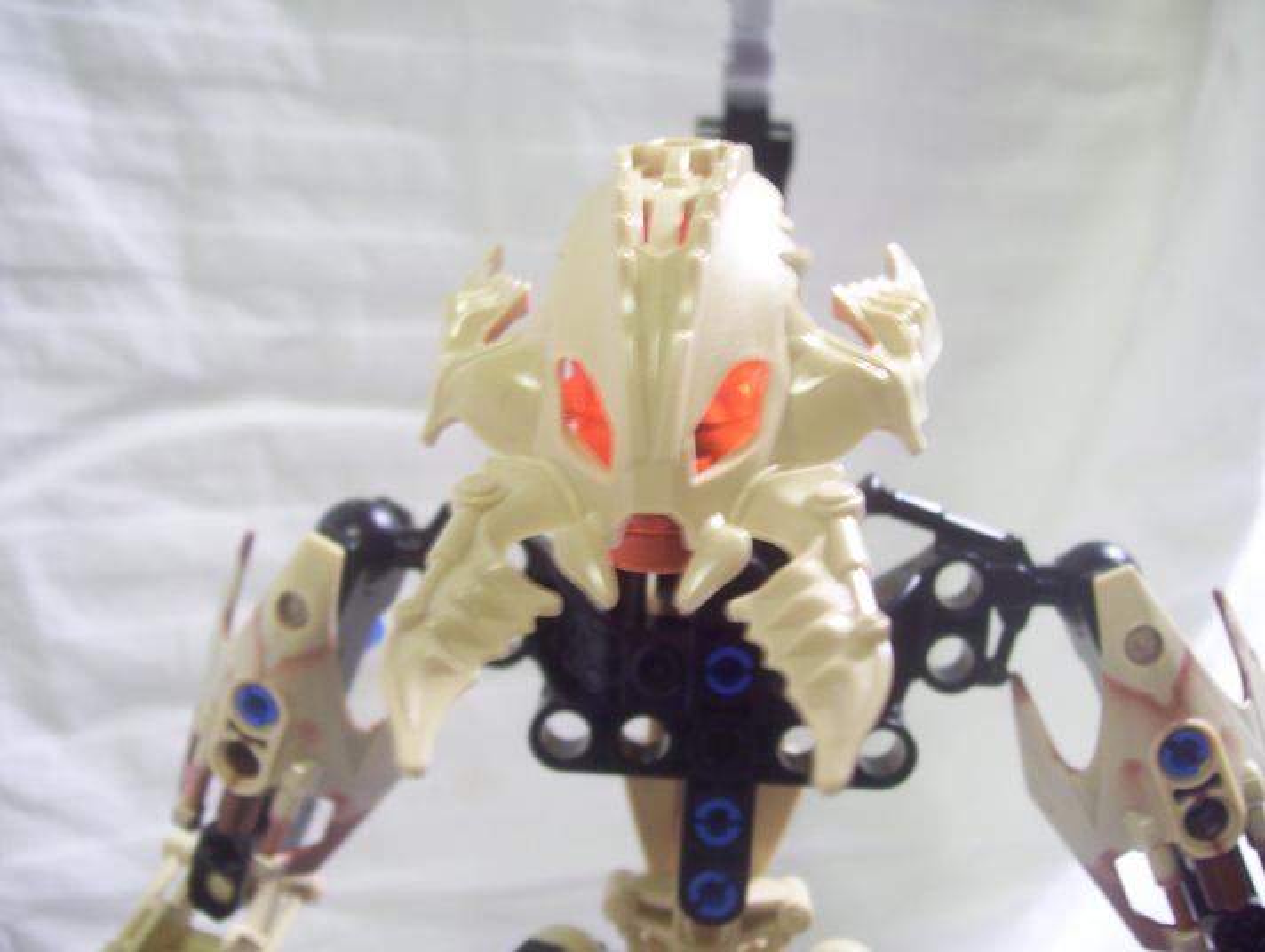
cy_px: 476
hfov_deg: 51.3
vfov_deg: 39.7
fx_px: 1317
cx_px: 632
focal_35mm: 36
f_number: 2.7
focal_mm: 6
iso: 160
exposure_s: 1/10
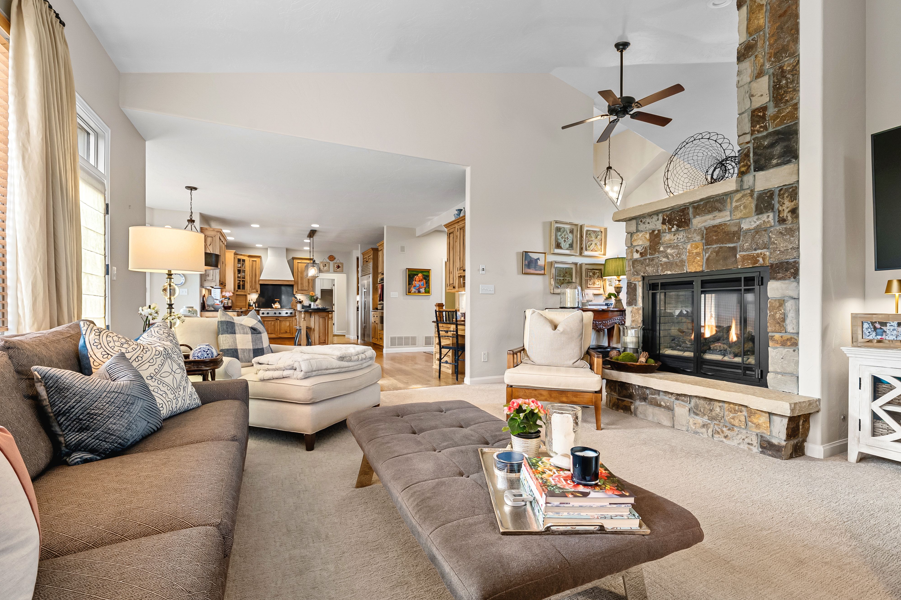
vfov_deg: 77.3
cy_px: 310
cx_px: 441
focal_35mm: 15
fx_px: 375
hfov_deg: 100.4
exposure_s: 1/5
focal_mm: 14
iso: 640
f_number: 9
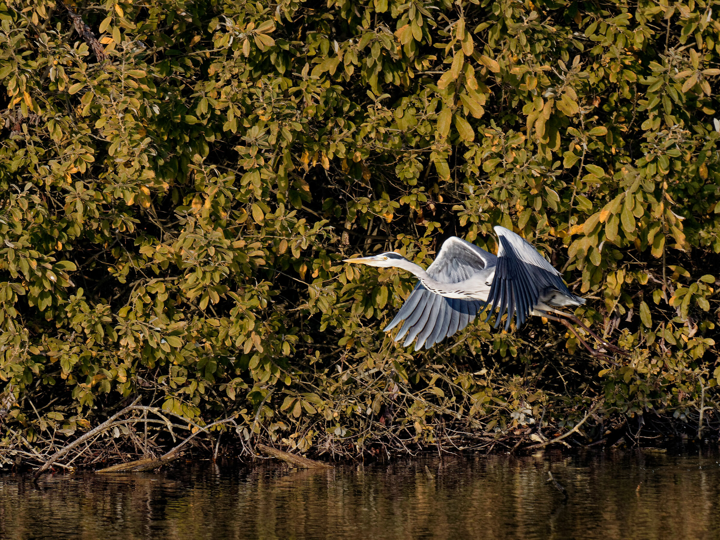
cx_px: 360
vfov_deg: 1.9
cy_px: 270
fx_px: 16640
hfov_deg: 2.5
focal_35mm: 800
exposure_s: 1/1600
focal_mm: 400
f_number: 8
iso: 1000
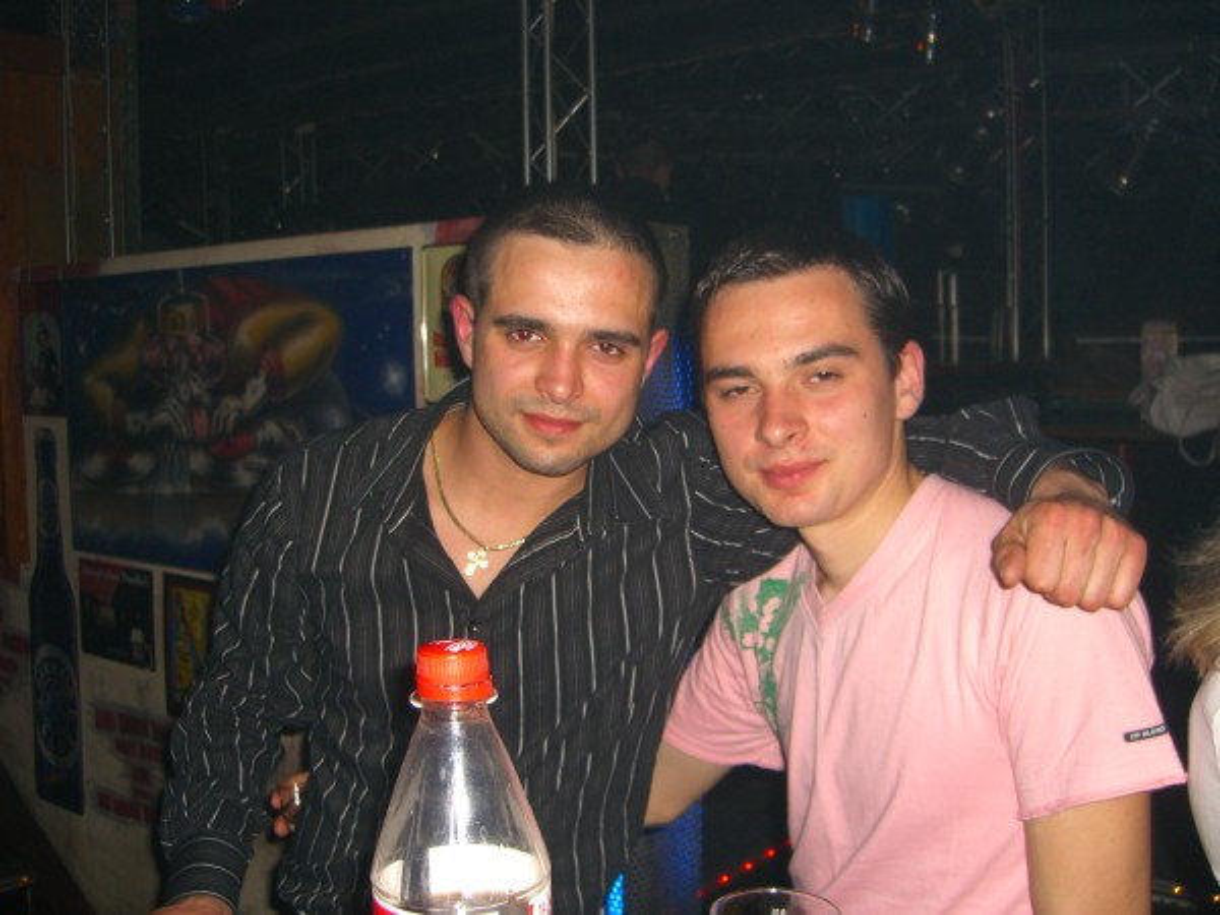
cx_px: 610
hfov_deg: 49.0
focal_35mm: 38
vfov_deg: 37.7
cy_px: 458
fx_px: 1339
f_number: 2.8
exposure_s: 1/60
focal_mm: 7.9
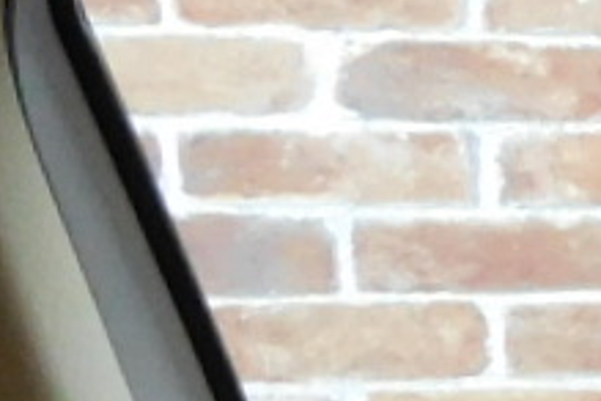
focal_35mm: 175
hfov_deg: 9.2
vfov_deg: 7.7
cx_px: 1841
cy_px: 645
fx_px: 2921
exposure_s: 1/25
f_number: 3
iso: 400
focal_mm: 4
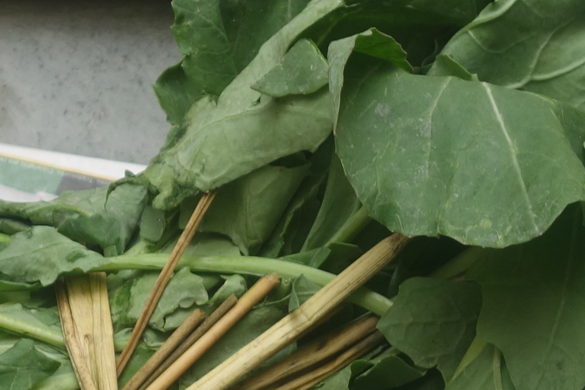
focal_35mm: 159
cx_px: 490
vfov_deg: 8.5
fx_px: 2584
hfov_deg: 12.8
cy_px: 492
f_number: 4
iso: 125
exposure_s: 1/100
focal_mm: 14.4
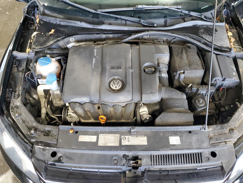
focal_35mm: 29
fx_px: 204
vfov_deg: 48.2
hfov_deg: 61.6
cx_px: 130
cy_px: 84
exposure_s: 1/60.2
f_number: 1.5
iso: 421
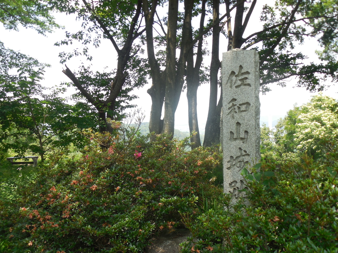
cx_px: 169
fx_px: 342
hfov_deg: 52.6
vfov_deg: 40.7
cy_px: 126
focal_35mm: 35
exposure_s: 1/250
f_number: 3.7
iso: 125
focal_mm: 6.3
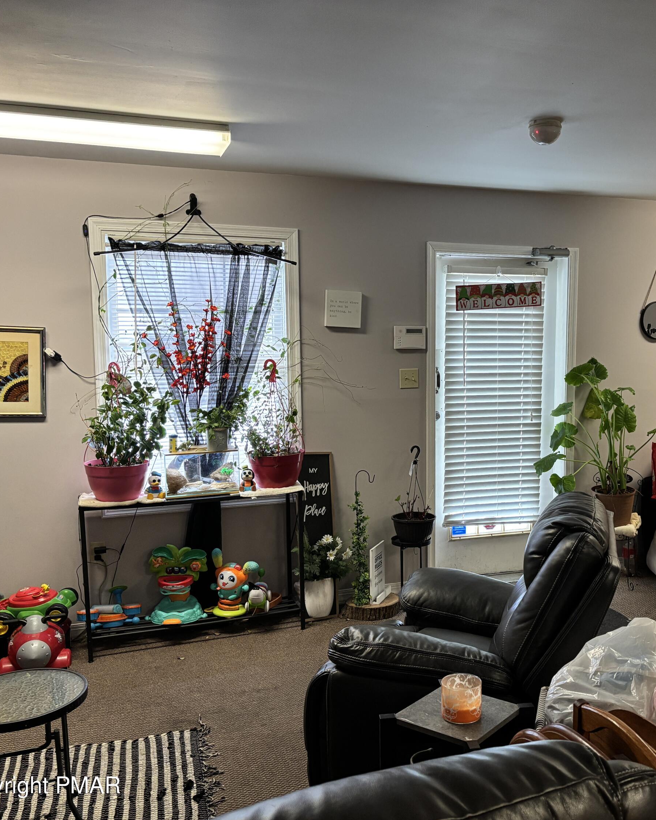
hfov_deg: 42.9
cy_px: 411
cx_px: 423
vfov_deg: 52.8
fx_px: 825
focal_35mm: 34
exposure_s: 1/60
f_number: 1.6
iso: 250
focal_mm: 5.96
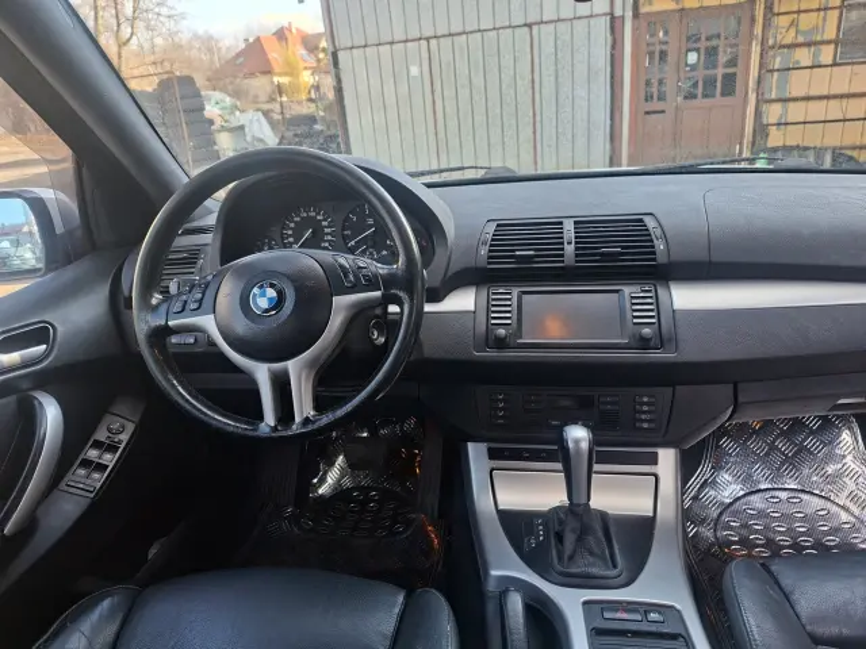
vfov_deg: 58.9
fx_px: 575
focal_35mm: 23
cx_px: 433
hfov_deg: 73.9
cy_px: 324
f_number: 1.8
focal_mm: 5.54
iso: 50
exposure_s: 1/102
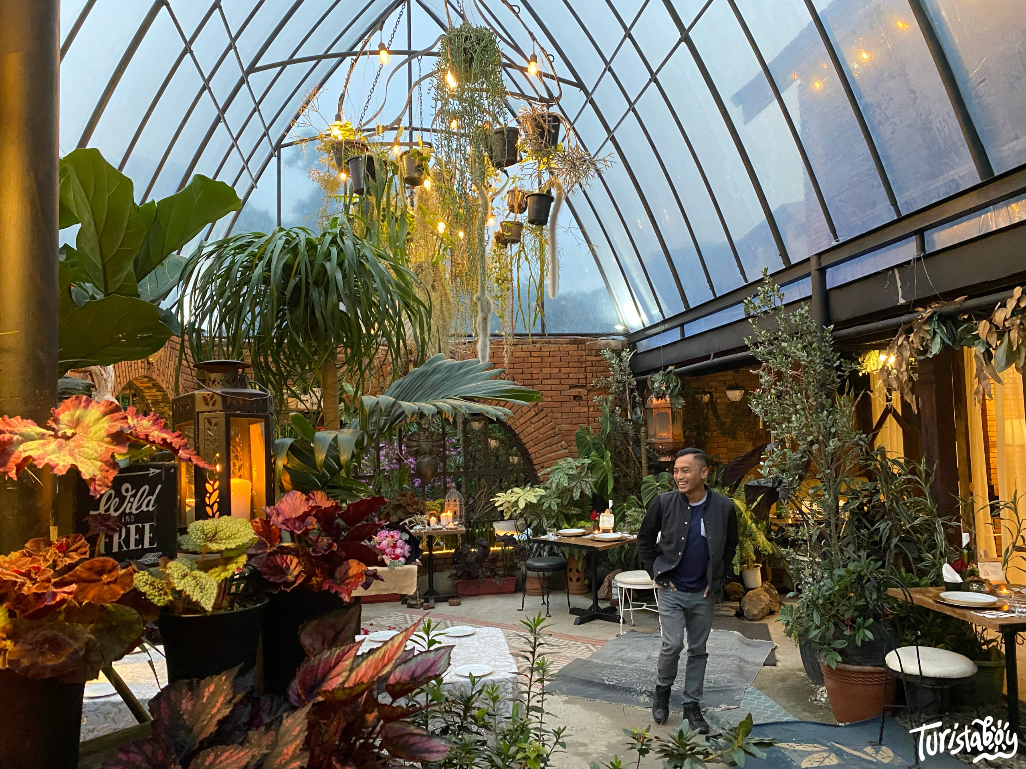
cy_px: 384
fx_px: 771
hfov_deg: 67.3
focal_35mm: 26
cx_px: 513
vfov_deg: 53.1
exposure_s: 1/60
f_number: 1.8
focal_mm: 4.25
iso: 500
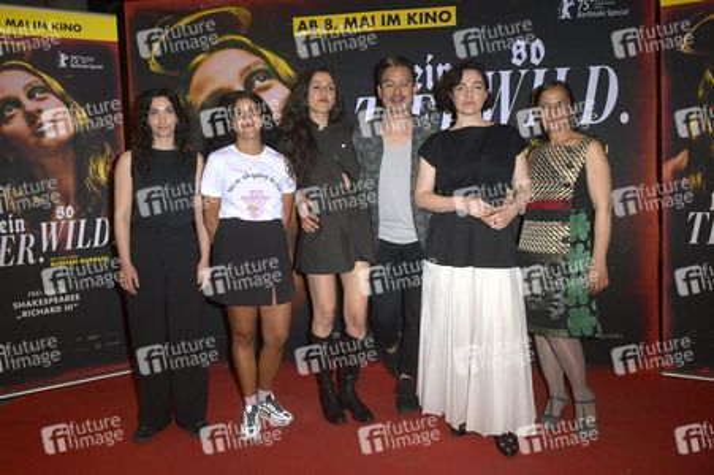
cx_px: 357
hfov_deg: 73.8
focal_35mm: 24
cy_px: 238
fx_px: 476
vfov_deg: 53.1
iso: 640
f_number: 6.3
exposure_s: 1/200
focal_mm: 24
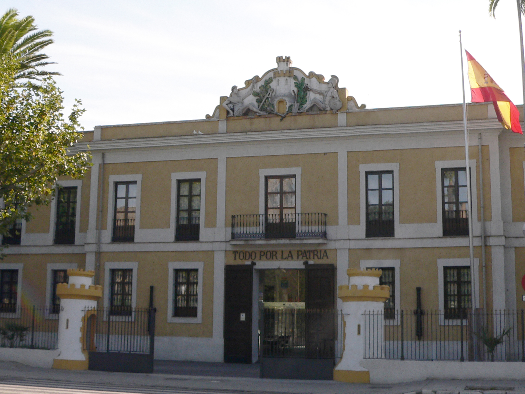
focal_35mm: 36
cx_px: 262
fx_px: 546
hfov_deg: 51.4
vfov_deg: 39.7
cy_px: 197
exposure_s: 1/500
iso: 80
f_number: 4
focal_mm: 6
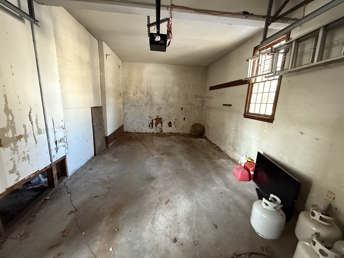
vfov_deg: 85.7
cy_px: 129
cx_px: 172
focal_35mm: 14
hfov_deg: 102.1
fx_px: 139
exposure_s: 1/60
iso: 800
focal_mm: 2.22
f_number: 2.2
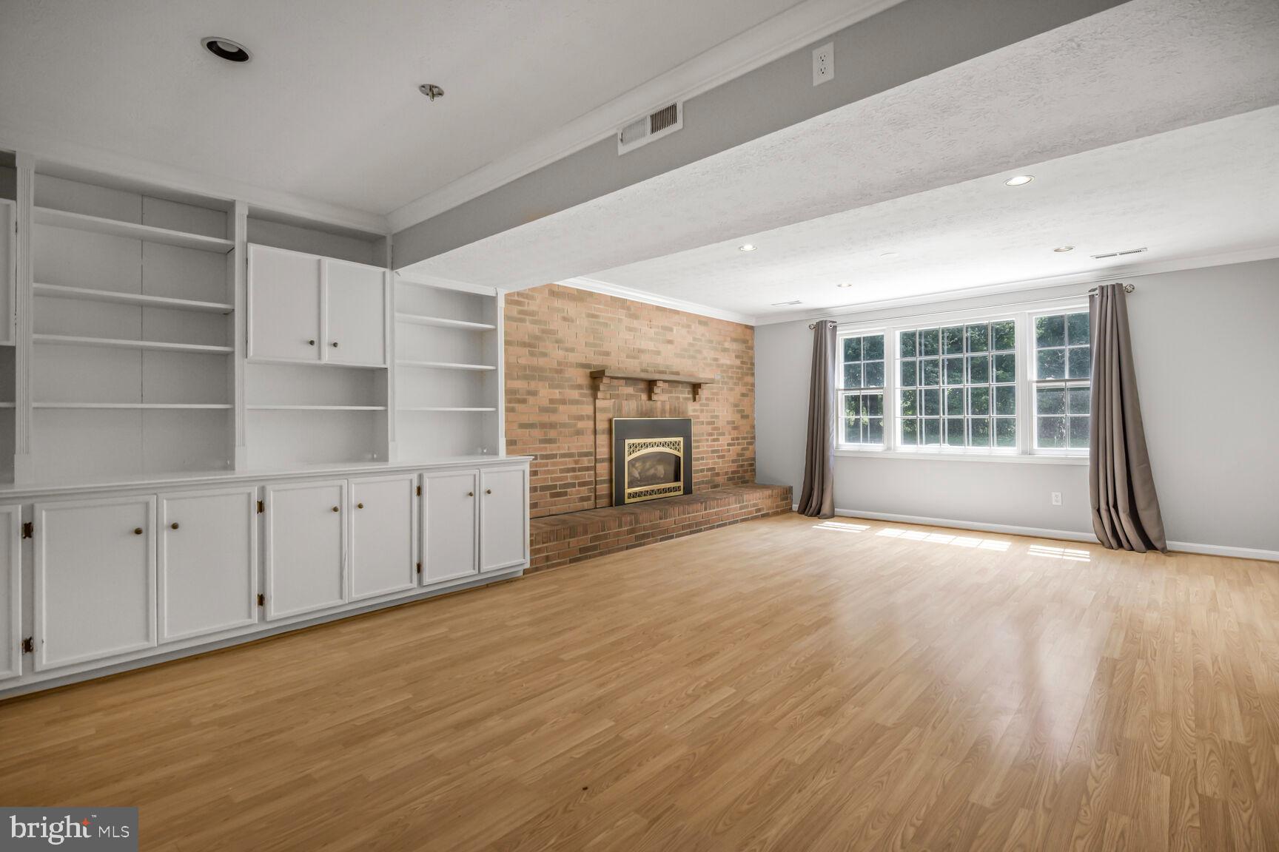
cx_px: 640
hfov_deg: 96.7
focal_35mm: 16
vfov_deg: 73.7
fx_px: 568
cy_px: 426
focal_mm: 16
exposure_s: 1/20
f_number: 8
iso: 400
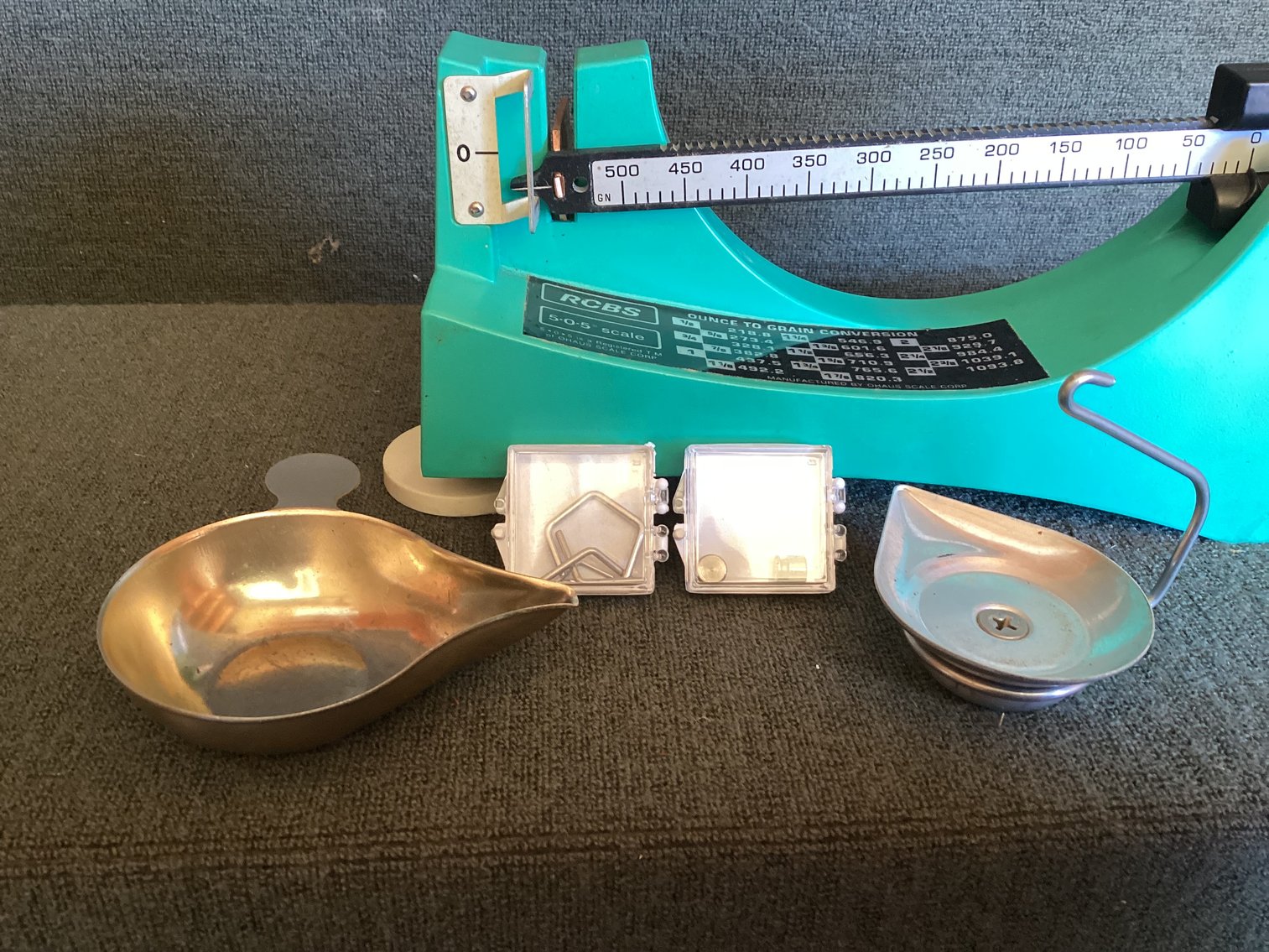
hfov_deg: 58.3
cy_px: 476
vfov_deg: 45.4
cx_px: 634
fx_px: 1137
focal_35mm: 31
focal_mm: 3.3
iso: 200
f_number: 2.4
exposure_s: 1/50
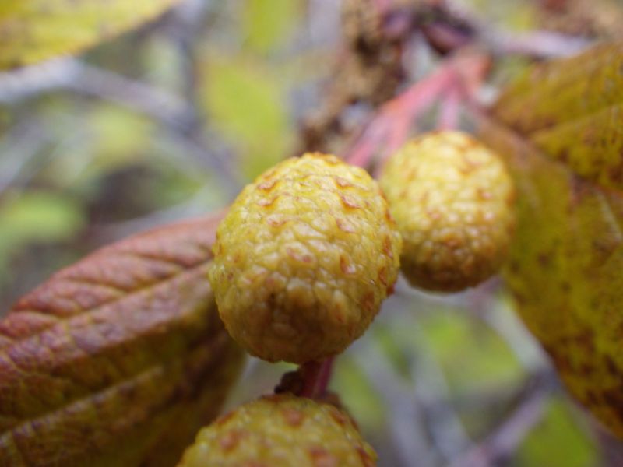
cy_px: 234
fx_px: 612
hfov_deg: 54.0
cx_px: 312
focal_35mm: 34
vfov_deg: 41.8
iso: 125
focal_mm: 6.1
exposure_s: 1/60
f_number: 3.8
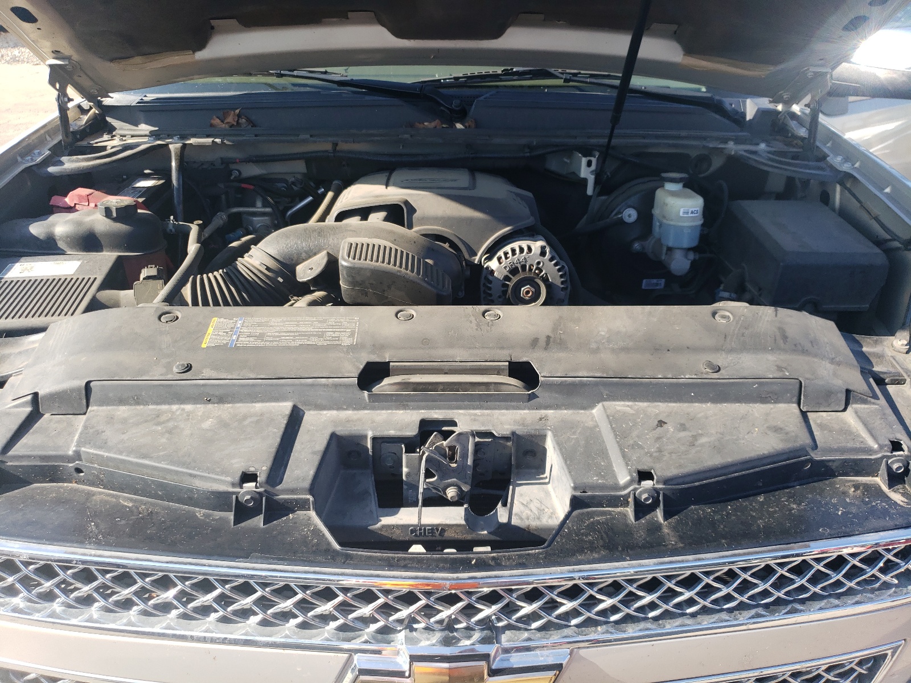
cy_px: 342
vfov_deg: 53.1
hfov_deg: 67.3
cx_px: 456
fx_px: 684
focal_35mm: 26
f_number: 1.5
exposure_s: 1/714
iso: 50
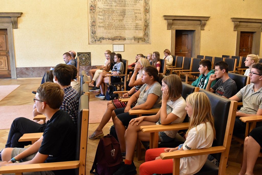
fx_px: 229
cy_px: 88
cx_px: 131
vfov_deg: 41.7
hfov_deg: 59.5
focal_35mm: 32
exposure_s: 1/30
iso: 4000
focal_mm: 21
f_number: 8
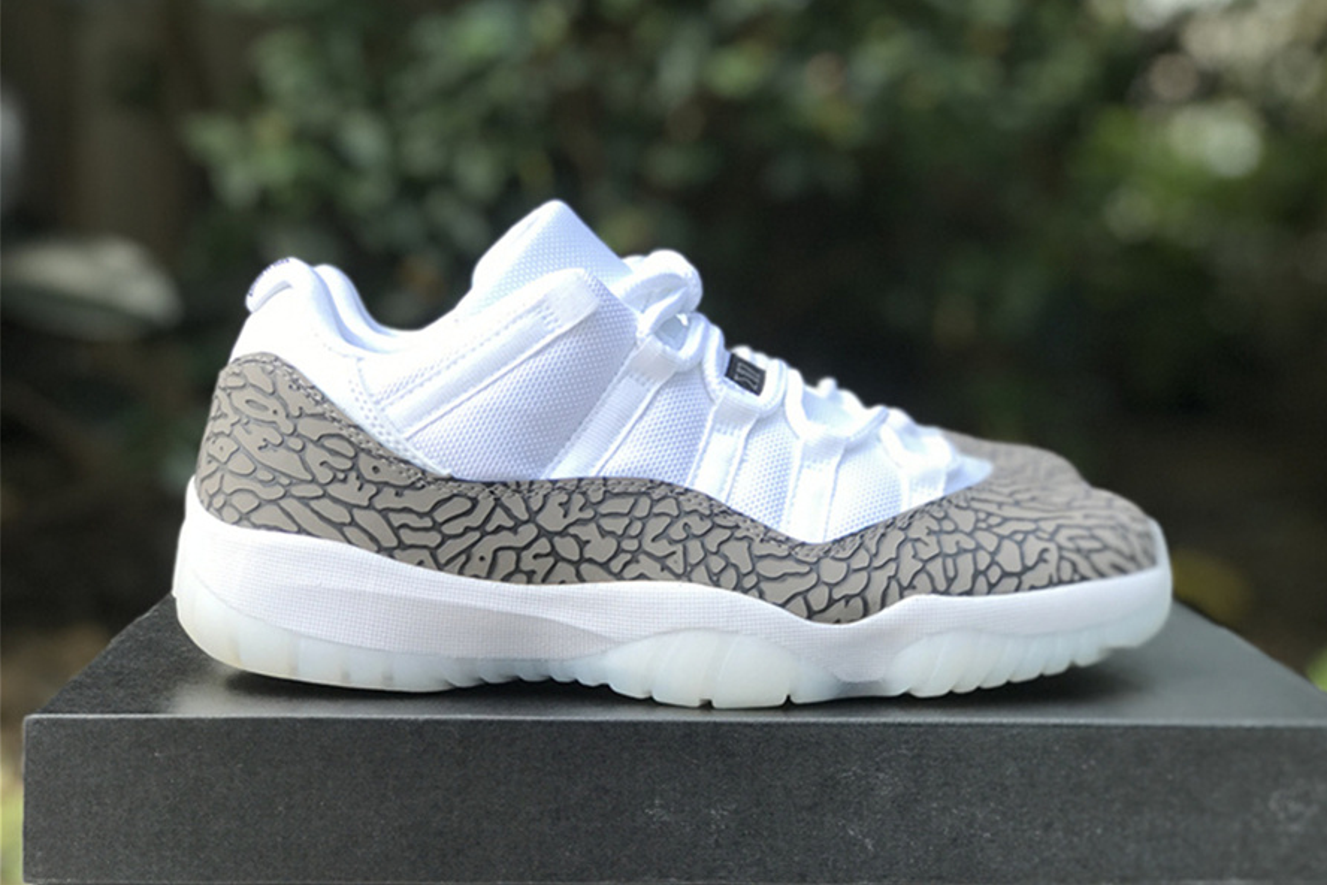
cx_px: 670
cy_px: 384
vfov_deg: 22.6
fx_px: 2211
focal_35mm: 60
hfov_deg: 33.4
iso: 40
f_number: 2.8
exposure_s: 1/100
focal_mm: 6.6
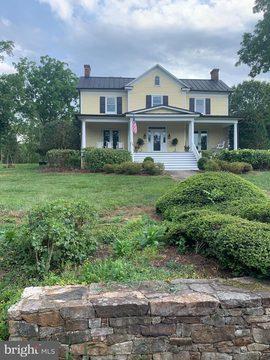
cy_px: 180
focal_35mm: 26
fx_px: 270
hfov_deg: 53.1
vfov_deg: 67.3
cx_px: 135
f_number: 1.8
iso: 25
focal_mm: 4.25
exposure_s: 1/605
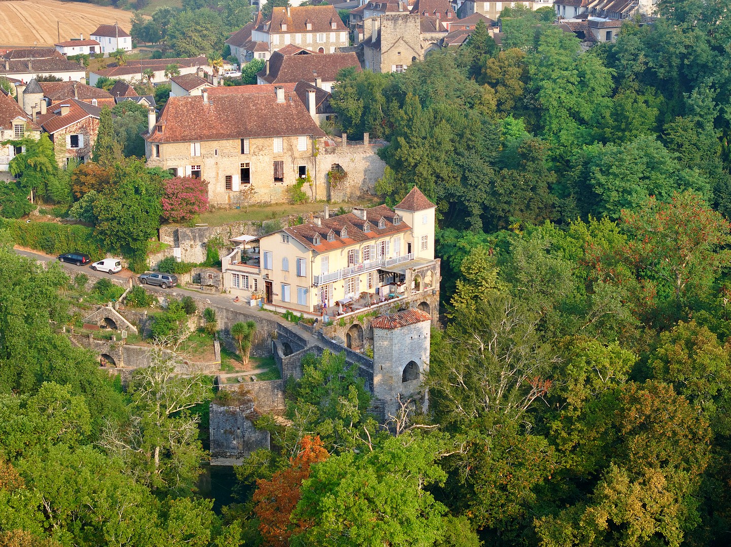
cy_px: 274
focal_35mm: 70
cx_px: 366
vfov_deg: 21.0
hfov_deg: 27.8
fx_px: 1478
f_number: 2.8
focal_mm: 19.35
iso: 100
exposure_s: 1/400
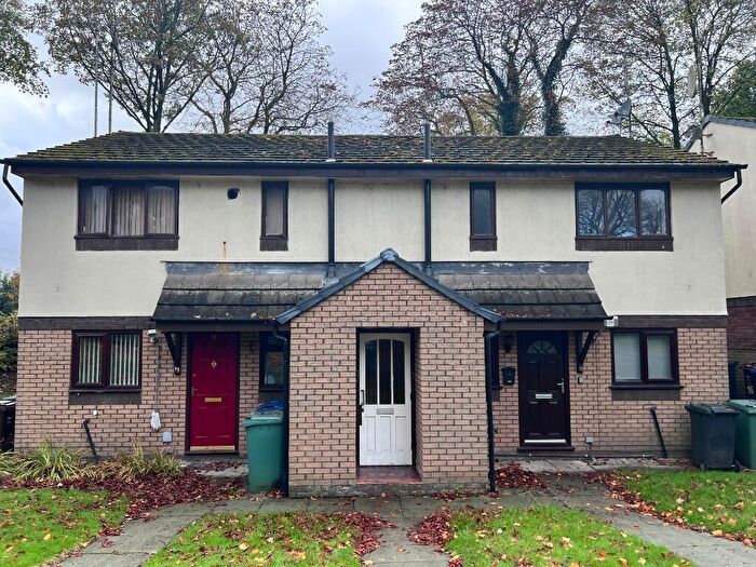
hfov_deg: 67.3
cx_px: 378
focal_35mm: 26
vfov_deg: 53.1
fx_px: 568
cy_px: 284
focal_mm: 5.7
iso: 50
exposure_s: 1/316
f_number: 1.5
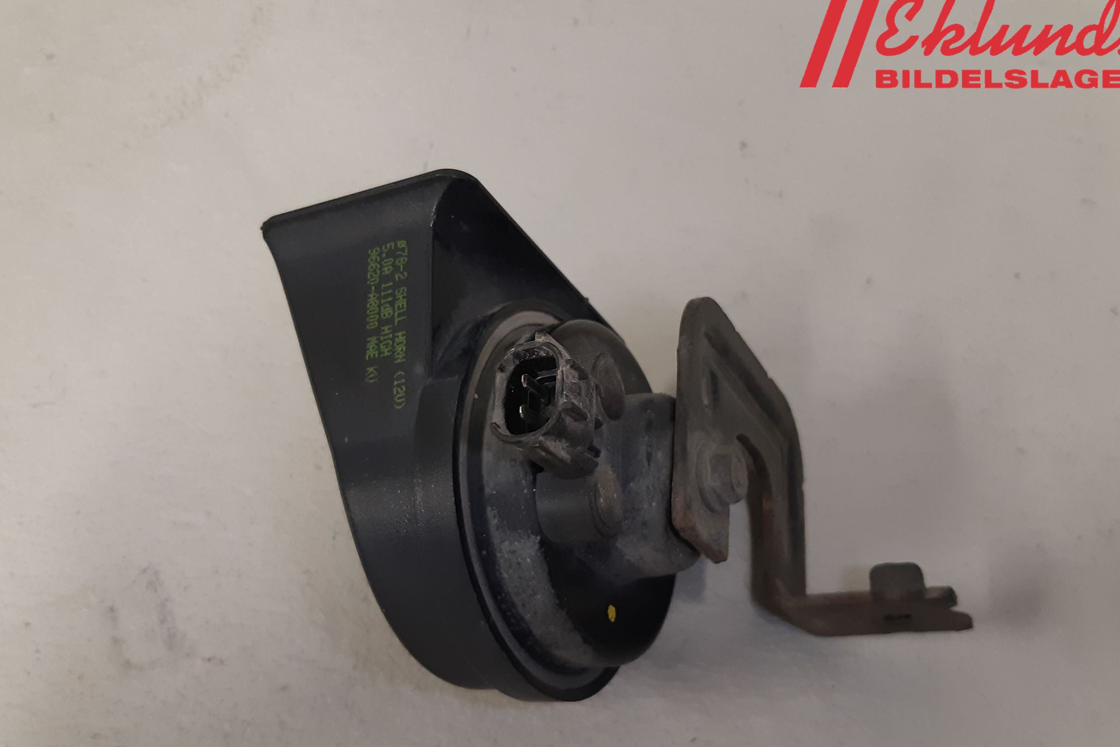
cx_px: 567
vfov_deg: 46.3
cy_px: 427
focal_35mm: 28
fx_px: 871
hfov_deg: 65.5
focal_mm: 3.93
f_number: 1.7
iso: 160
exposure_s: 1/50
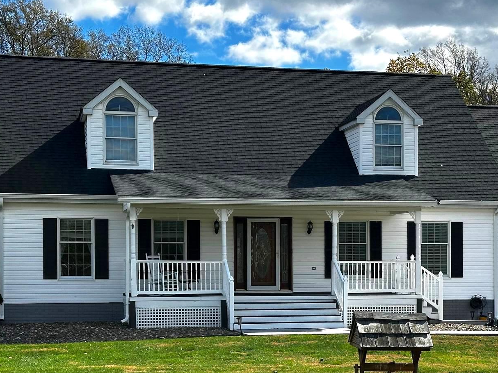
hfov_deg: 24.0
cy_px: 285
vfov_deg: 18.1
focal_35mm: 81
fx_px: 1165
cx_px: 337
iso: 64
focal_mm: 6.86
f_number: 1.78
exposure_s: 1/2890
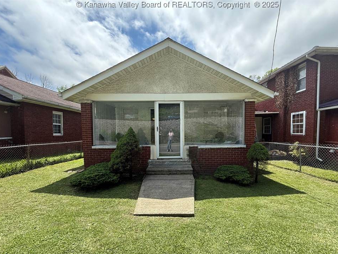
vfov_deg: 81.6
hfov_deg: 98.1
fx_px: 146
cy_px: 135
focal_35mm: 15
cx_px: 177
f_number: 2.2
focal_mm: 2.22
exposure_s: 1/554
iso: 50
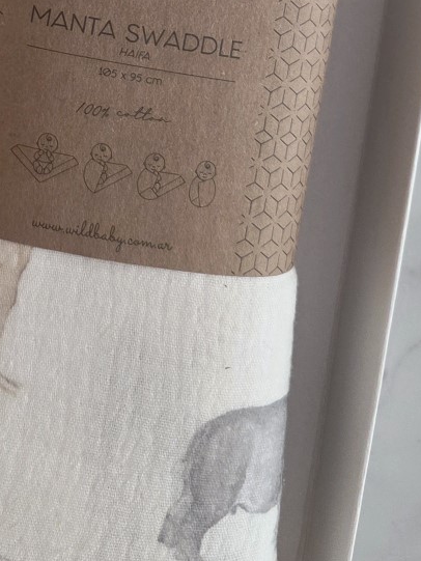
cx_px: -85
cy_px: -217
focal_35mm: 85
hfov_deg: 16.6
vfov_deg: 20.5
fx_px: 1378
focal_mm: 6.3
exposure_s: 1/101
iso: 250
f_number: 1.7
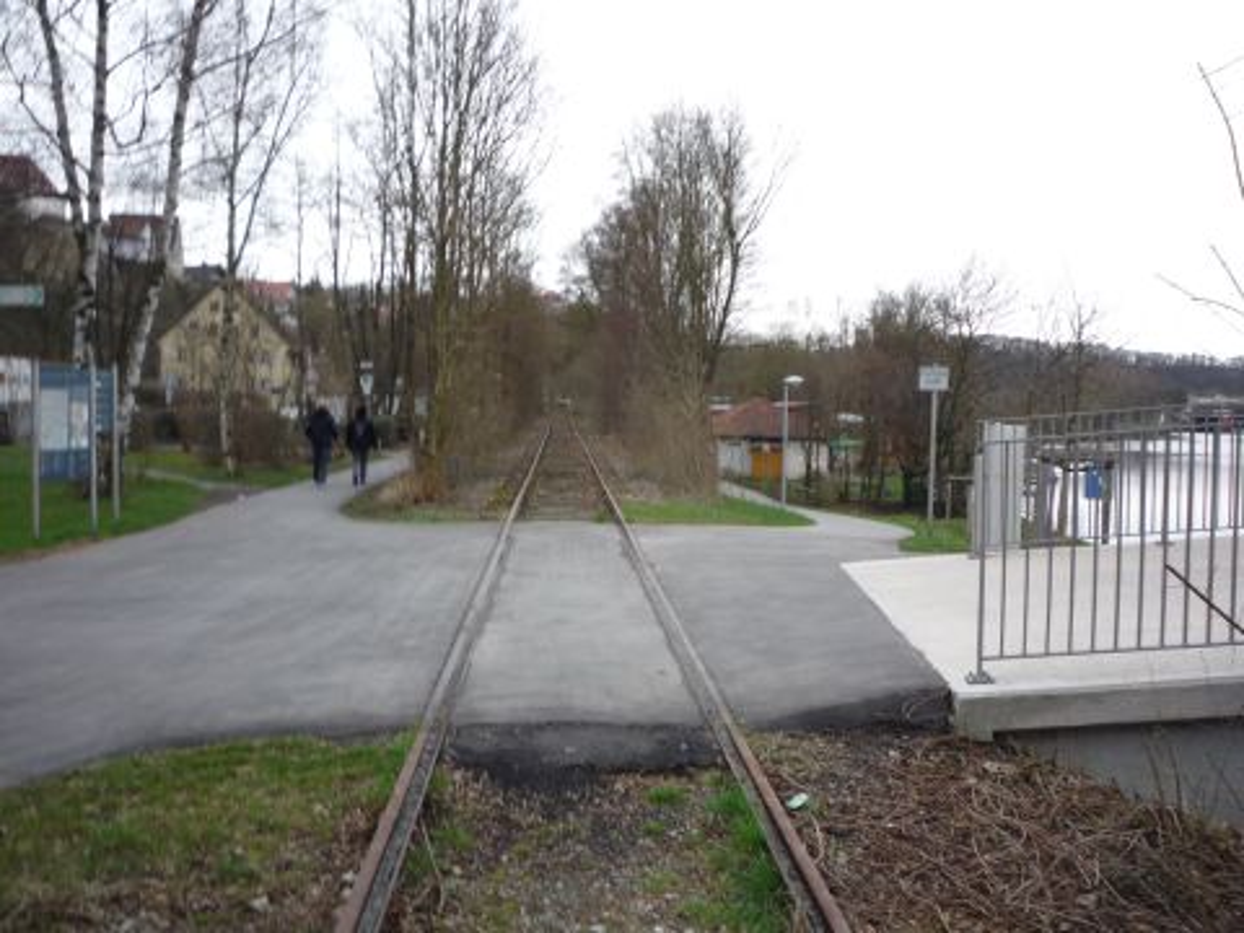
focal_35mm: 32
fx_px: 1150
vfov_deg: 44.2
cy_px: 466
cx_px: 622
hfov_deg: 56.8
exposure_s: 1/60
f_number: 3.3
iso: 100
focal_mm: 5.2
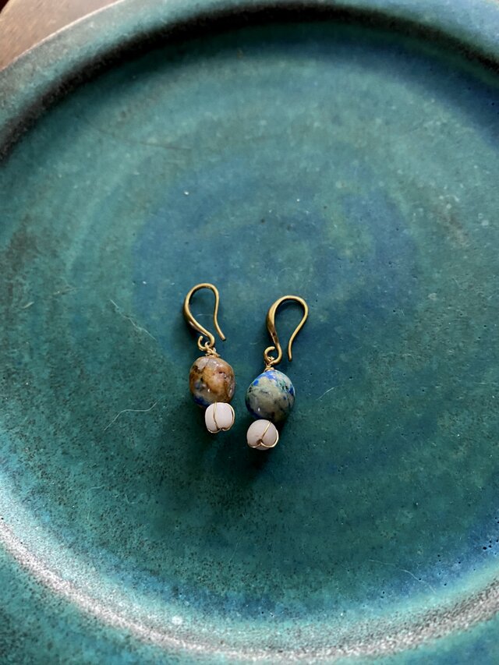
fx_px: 480
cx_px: 250
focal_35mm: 25
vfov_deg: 69.4
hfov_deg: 54.9
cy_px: 332
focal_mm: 4.25
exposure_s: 1/30
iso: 800
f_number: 1.8
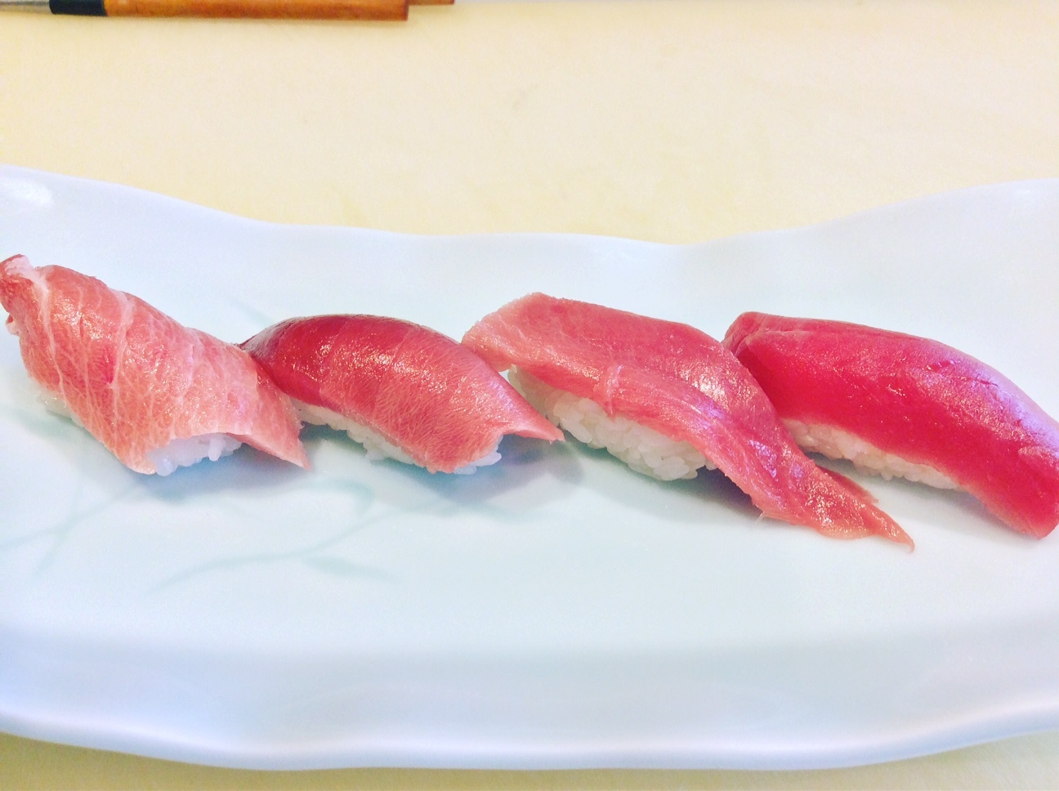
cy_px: 396
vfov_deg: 44.1
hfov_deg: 56.9
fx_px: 978
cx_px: 530
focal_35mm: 32
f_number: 2.4
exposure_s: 1/120
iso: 40
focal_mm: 3.3
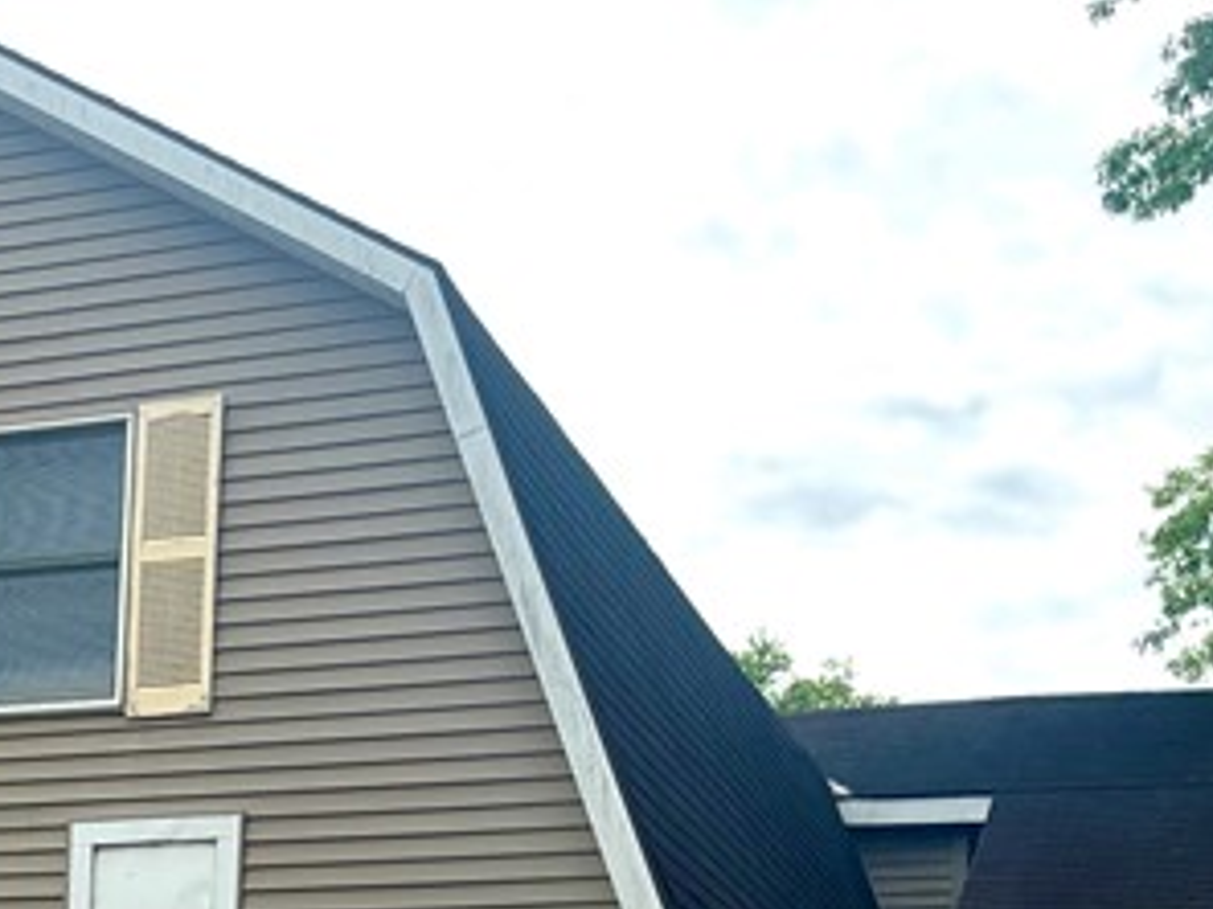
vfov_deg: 16.8
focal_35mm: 83
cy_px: 1175
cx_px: -57
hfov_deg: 22.5
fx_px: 2908
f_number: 1.78
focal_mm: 6.76
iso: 80
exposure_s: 1/4950
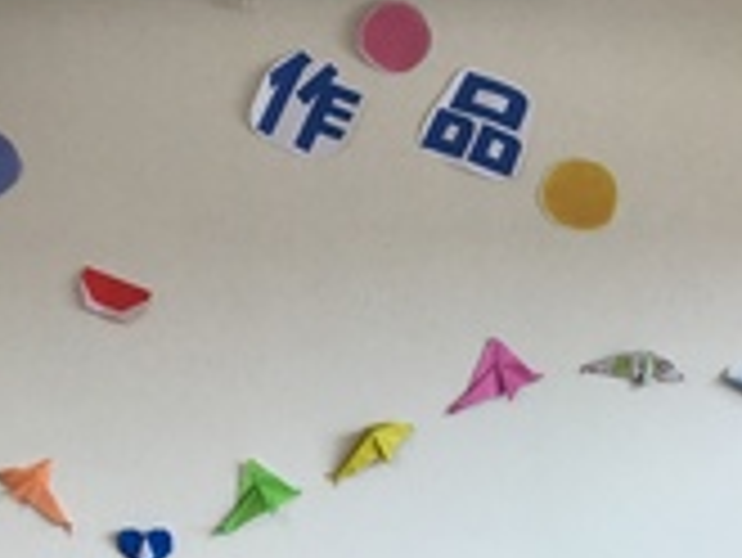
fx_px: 1609
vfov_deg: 19.6
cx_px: 211
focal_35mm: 75
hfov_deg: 25.7
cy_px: 198
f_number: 2.4
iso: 40
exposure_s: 1/120
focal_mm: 3.3
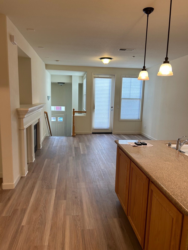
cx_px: 94
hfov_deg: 53.1
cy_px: 125
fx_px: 188
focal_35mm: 26
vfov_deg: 67.3
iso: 80
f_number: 1.5
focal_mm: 5.7
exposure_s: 1/60
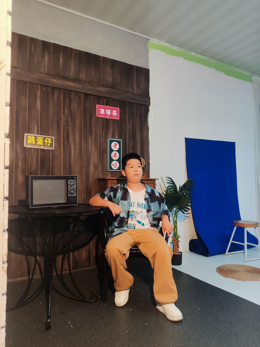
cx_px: 130
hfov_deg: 54.9
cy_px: 174
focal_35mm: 25
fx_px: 250
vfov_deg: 69.4
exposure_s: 1/100
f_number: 1.79
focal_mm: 4.71
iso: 233
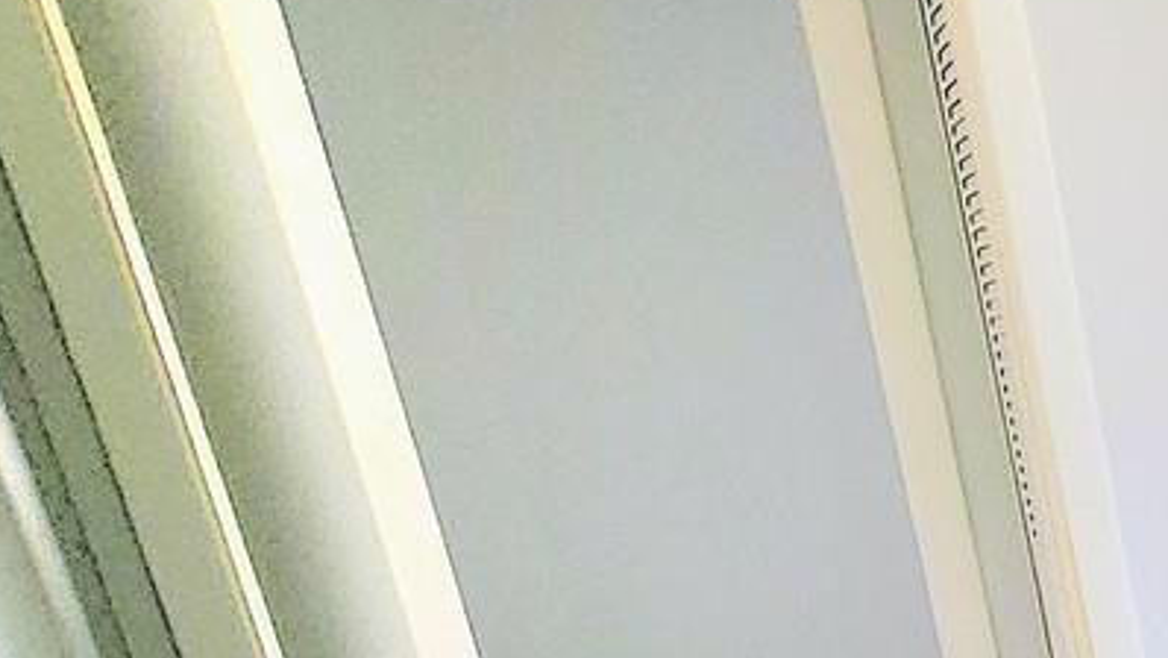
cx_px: 2224
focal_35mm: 57
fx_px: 1766
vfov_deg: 17.8
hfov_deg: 20.7
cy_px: 1107
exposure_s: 1/120
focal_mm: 2.2
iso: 100
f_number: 2.2
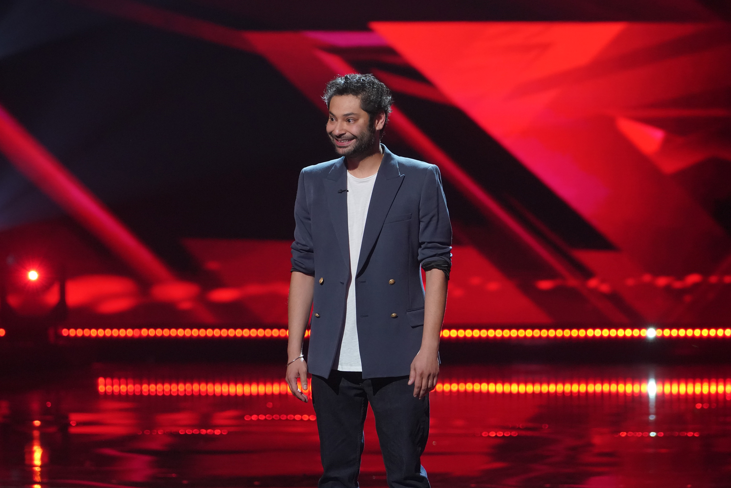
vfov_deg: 5.5
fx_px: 5096
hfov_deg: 8.2
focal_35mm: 251
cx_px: 366
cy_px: 244
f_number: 5.6
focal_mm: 251
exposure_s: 1/160
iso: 5000
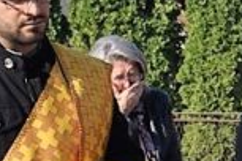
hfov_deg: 9.2
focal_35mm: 212
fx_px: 1422
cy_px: 167
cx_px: 467
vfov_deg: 6.5
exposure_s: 1/400
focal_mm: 27
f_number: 10
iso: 200
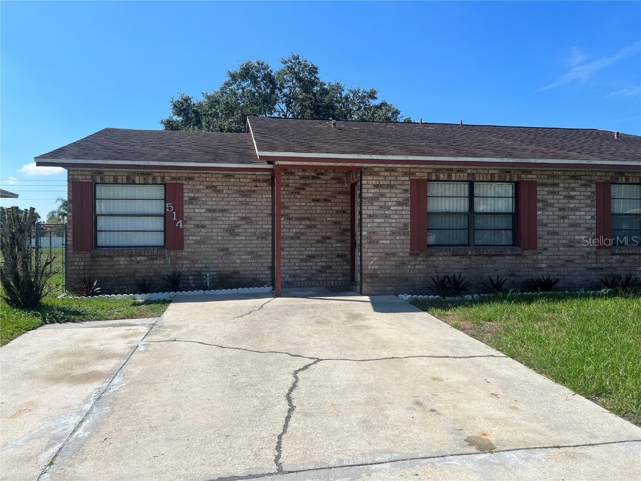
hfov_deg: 67.3
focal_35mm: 26
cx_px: 320
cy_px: 240
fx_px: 481
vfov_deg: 53.1
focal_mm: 5.7
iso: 50
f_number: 1.5
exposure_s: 1/4630
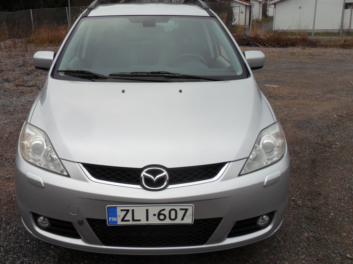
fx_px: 367
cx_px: 146
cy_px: 137
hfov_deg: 51.1
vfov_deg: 39.7
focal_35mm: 36
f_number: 3.5
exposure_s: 1/250
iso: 80
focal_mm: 4.9
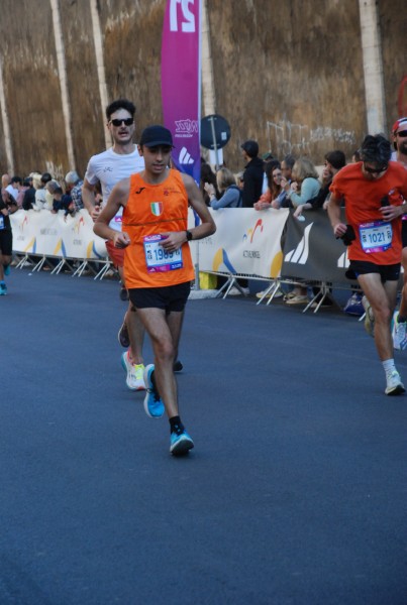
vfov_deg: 13.7
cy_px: 302
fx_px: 2530
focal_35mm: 150
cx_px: 204
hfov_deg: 9.2
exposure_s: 1/640
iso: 1000
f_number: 5.6
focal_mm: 100
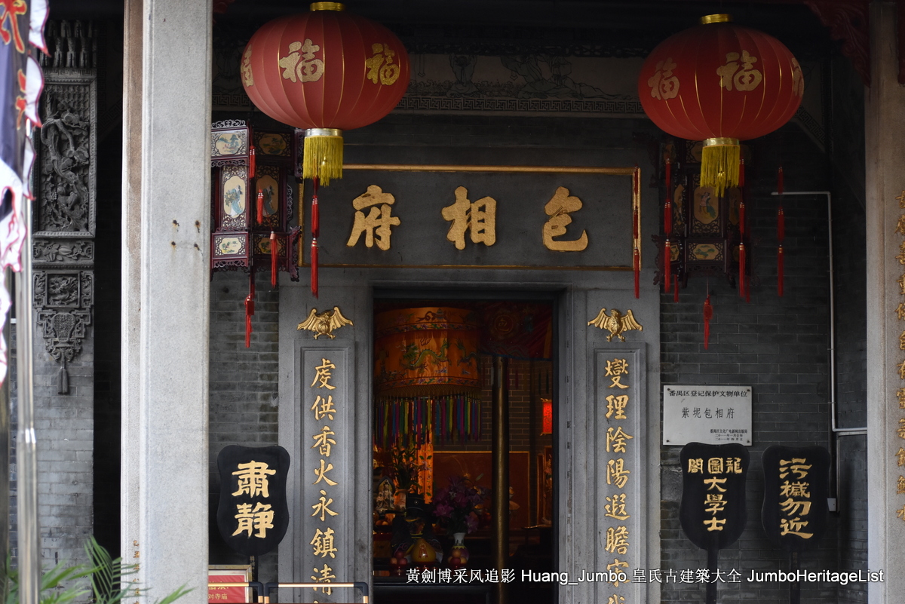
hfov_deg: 19.4
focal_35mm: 105
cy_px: 302
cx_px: 452
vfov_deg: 13.1
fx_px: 2640
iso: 800
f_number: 4.5
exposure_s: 1/250
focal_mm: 70
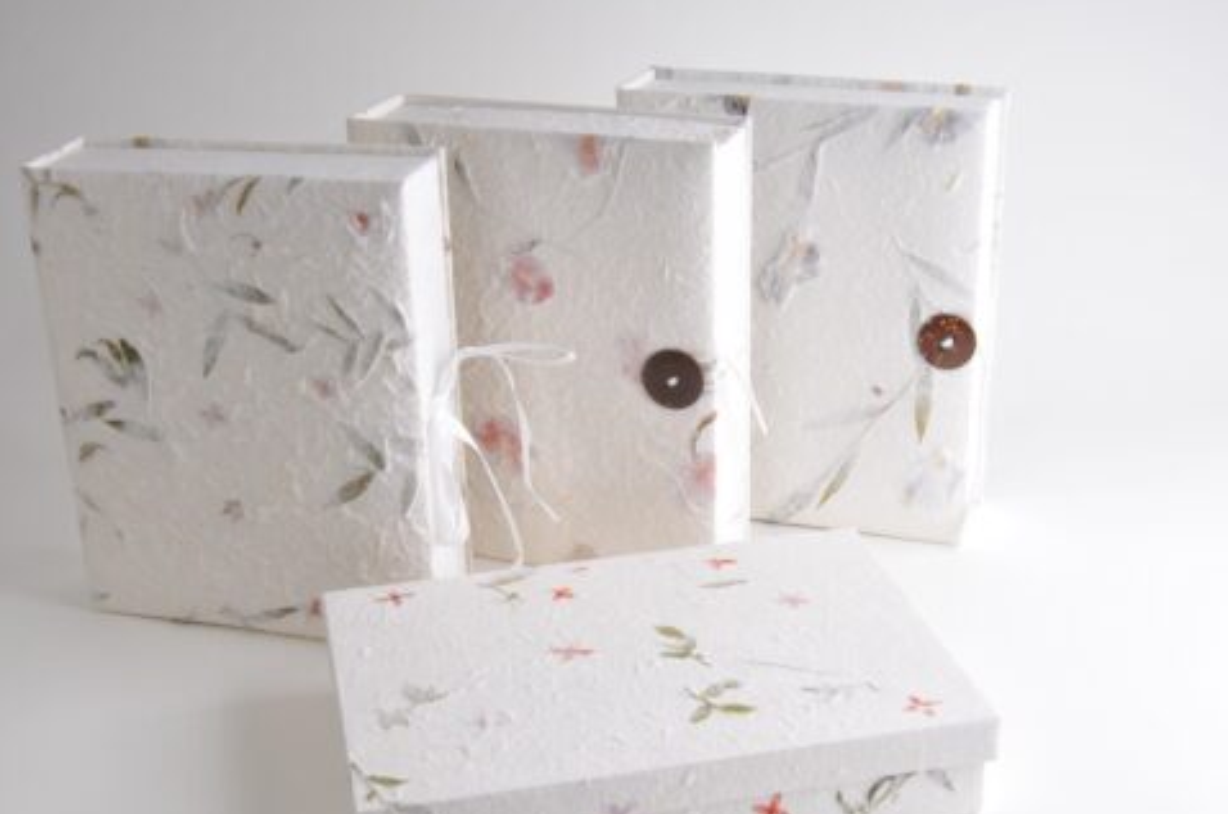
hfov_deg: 40.4
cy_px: 439
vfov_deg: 27.4
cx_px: 604
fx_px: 1669
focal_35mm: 49
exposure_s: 1/200
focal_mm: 26
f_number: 8
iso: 250
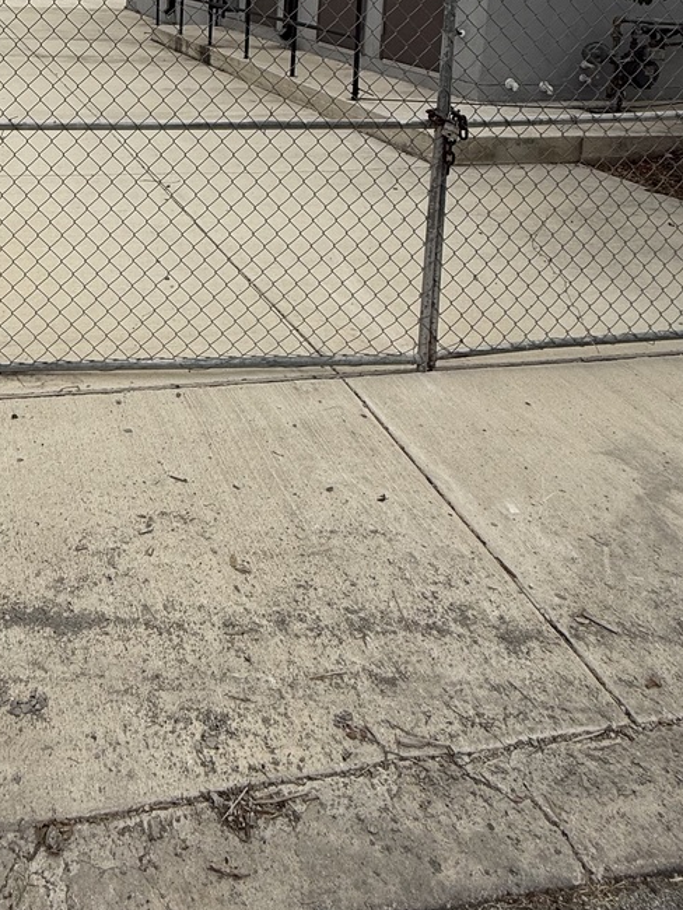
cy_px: 27
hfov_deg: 40.6
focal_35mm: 31
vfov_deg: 49.2
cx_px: 24
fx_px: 815
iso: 50
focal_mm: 2.22
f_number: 2.2
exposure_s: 1/2506
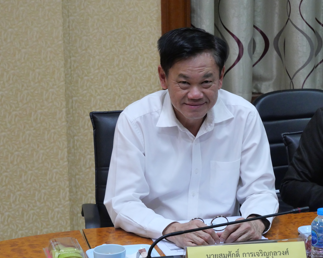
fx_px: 965
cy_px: 129
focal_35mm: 101
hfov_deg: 19.0
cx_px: 183
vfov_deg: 15.2
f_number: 5.6
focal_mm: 43
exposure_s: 1/60
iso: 3200
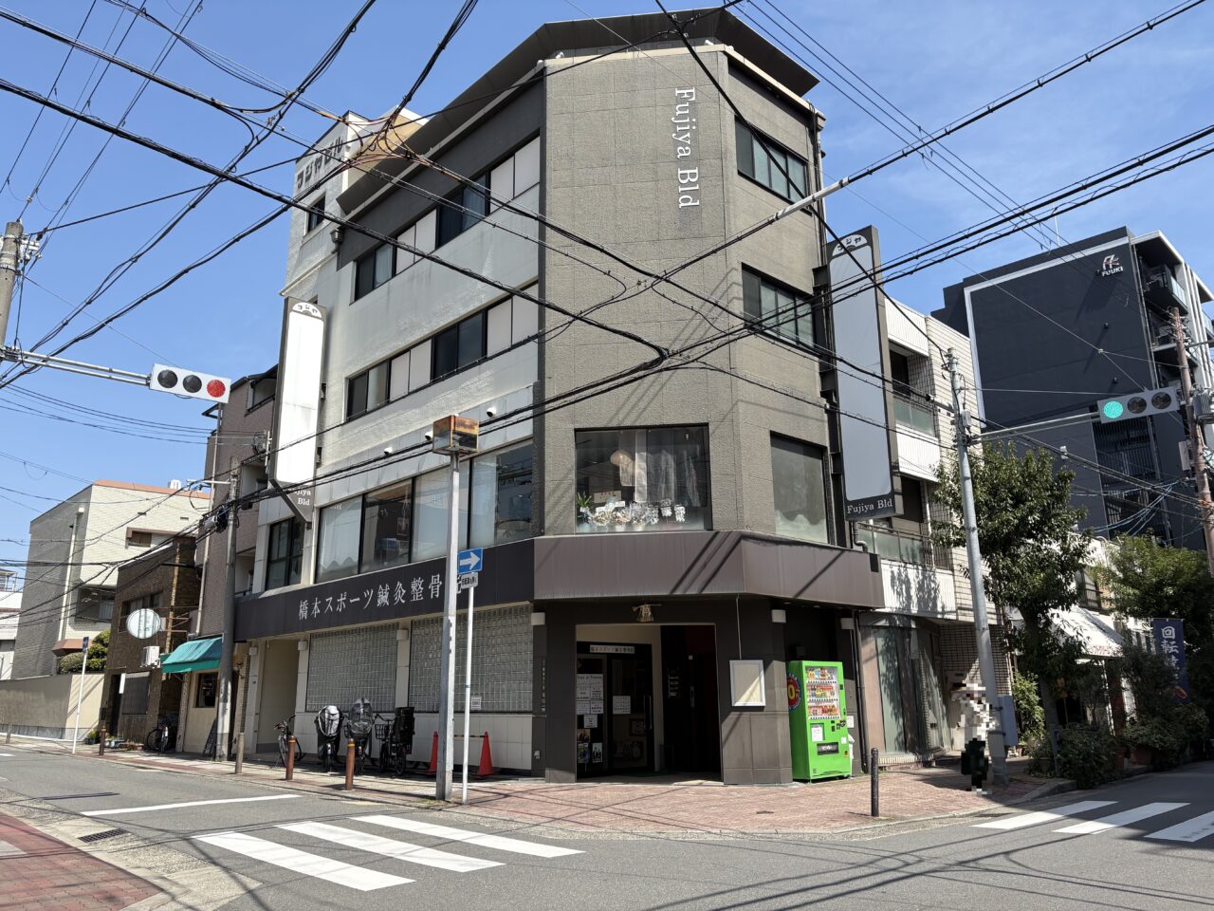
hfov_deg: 67.3
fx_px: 912
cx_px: 607
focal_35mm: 26
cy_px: 456
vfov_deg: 53.1
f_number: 1.6
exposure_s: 1/1848
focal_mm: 5.96
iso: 50
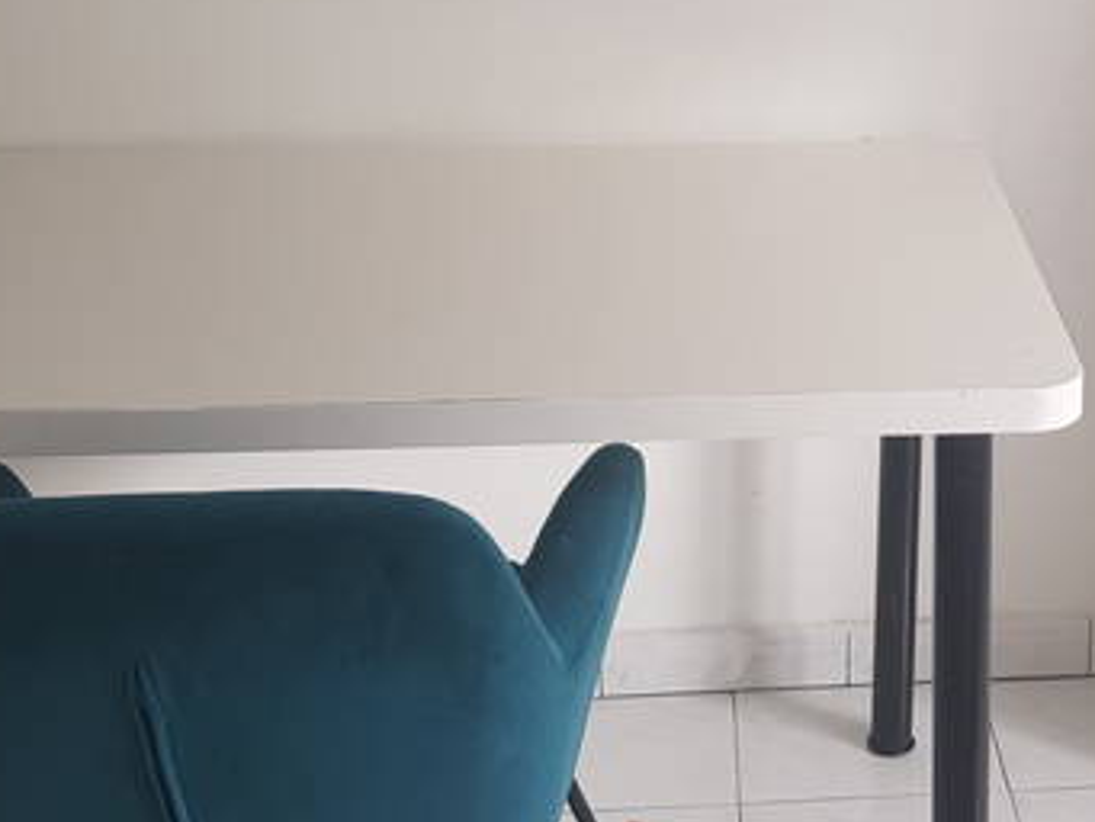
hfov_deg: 32.4
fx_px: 1835
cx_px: 867
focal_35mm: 58
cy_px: 96
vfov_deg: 24.6
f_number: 1.7
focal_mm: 4.2
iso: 64
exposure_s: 1/50
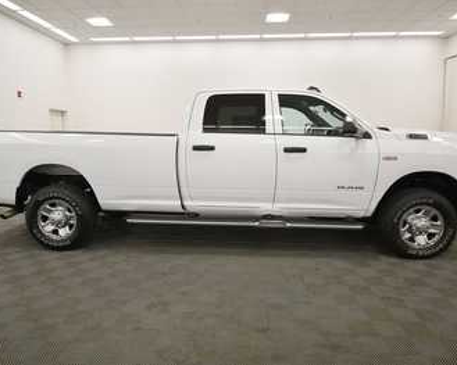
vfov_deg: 58.7
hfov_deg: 70.3
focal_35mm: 24
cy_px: 182
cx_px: 226
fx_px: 325
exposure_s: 1/250
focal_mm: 14
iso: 800
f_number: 5
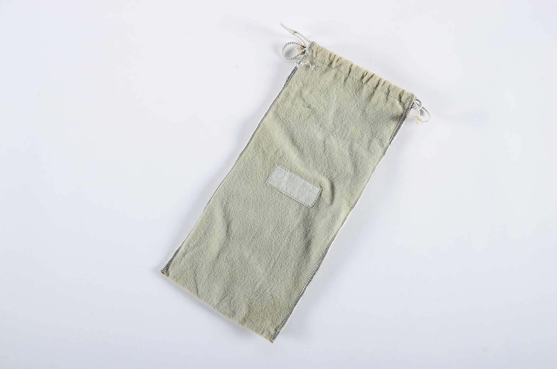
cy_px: 184
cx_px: 278
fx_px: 579
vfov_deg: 35.3
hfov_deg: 51.4
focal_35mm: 38
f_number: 14
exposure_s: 1/200
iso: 100
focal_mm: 25
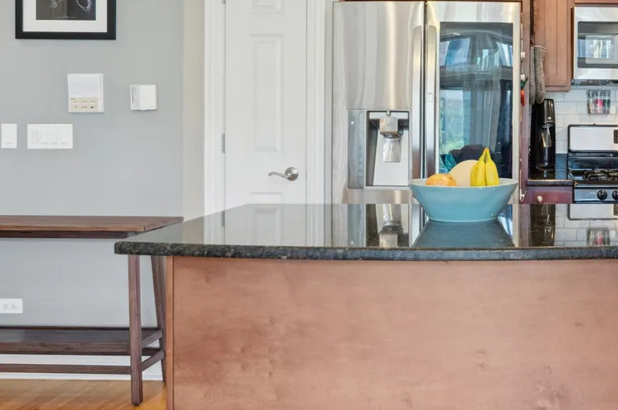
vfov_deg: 33.8
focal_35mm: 39
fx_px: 669
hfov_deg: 47.9
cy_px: 137
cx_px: 458
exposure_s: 1/30
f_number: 8
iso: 400
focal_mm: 11.88
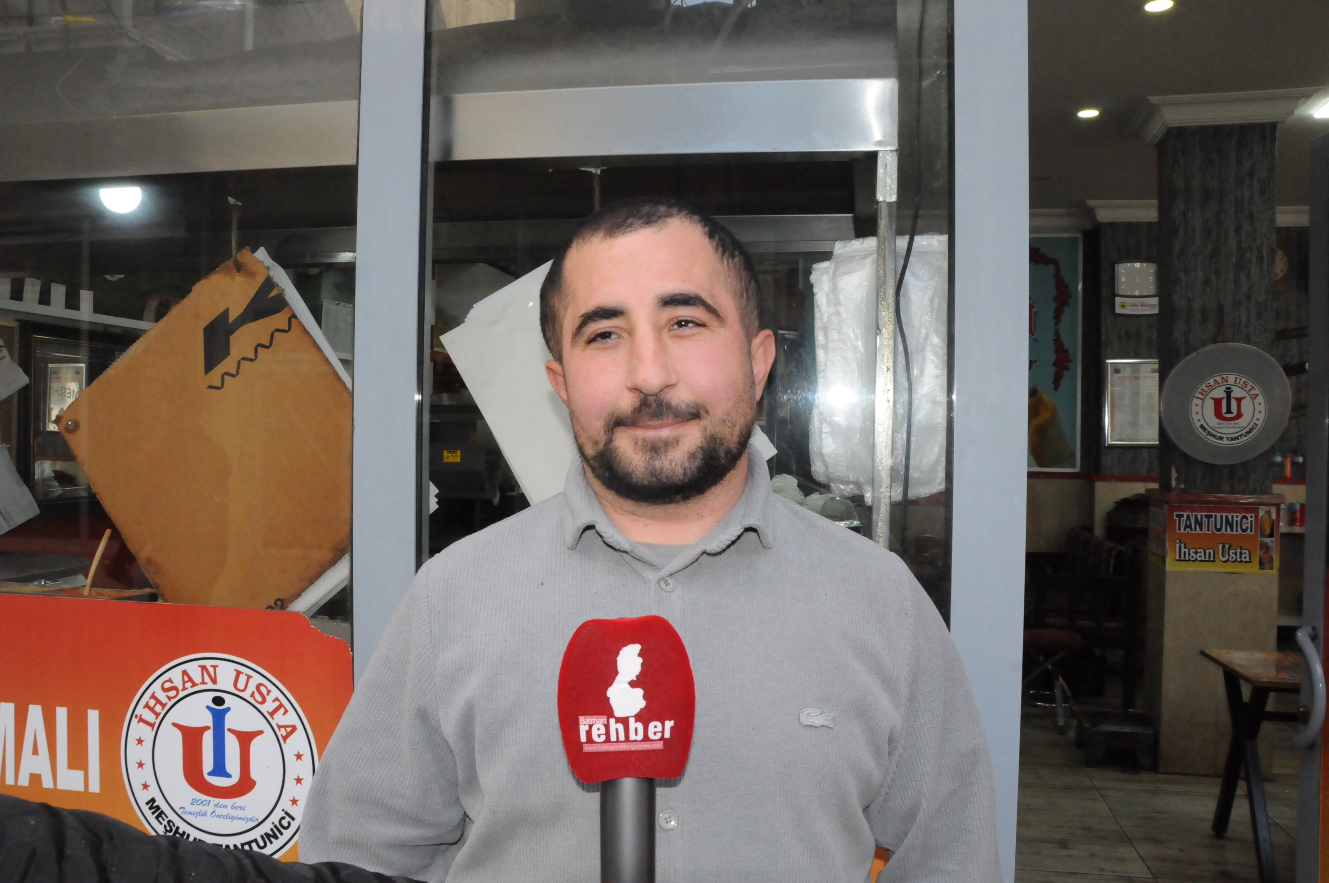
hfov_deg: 67.4
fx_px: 996
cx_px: 664
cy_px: 442
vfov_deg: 47.8
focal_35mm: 27
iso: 3200
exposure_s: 1/200
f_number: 14
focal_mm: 18
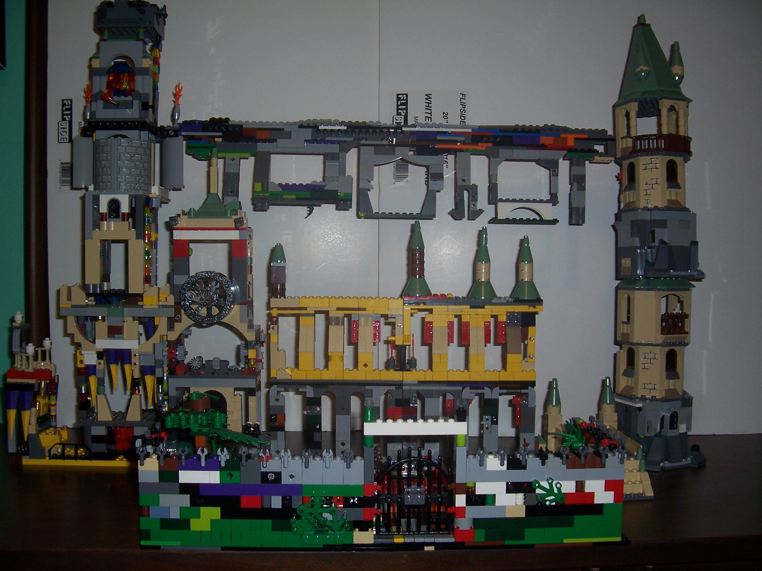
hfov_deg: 54.0
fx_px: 748
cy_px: 286
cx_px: 381
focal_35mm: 34
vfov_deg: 41.8
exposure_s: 1/60
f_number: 2.7
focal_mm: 5.6
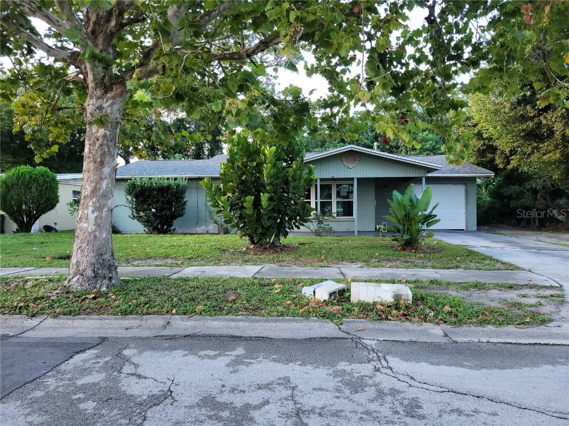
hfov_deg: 67.3
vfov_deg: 53.1
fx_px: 427
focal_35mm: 26
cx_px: 284
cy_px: 213
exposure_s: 1/60
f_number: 1.8
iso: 50
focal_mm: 5.4
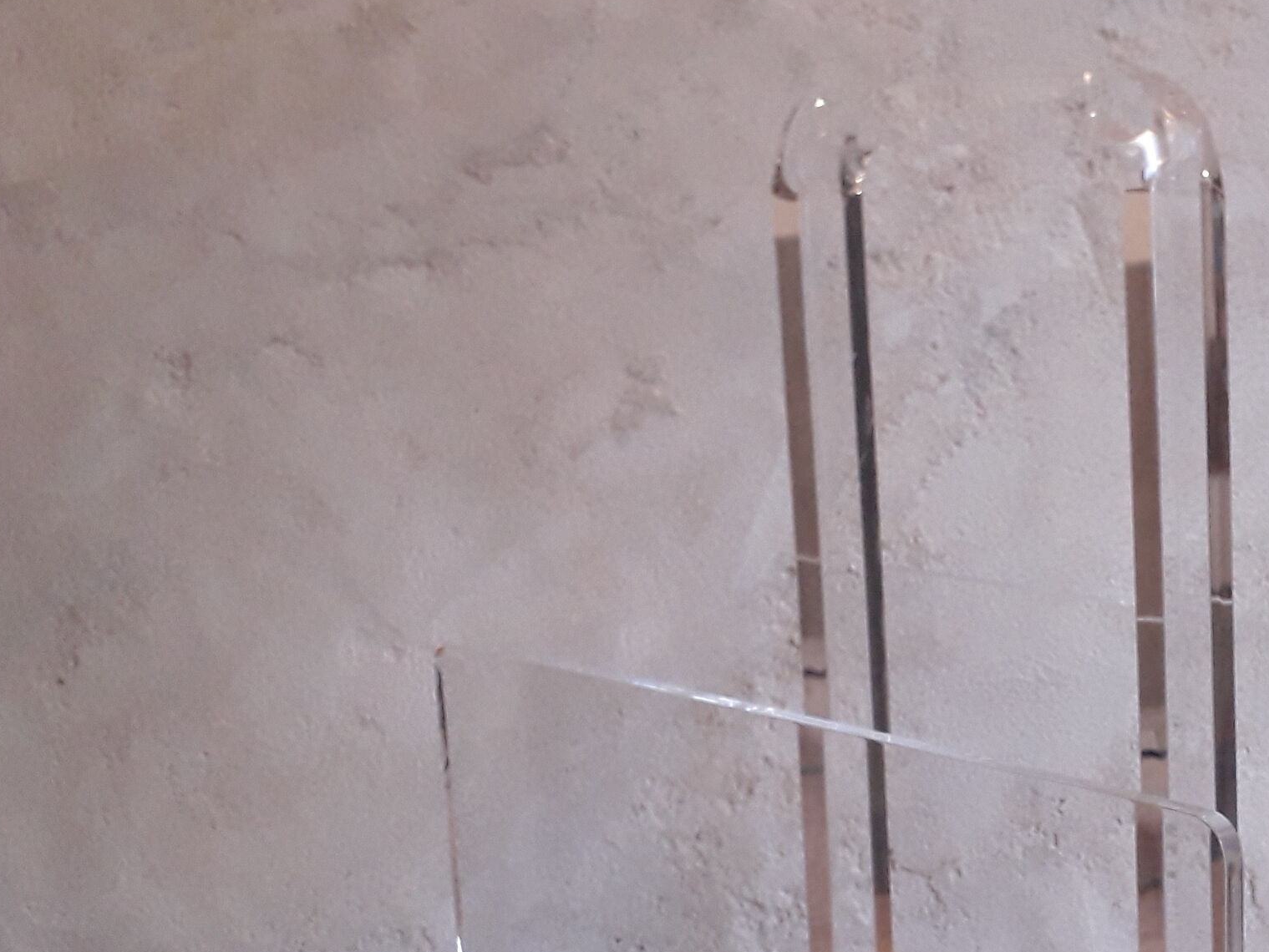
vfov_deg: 24.9
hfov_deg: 31.6
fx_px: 2127
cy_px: 744
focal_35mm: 58
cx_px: 1156
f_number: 1.9
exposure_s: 1/25
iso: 200
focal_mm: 3.6
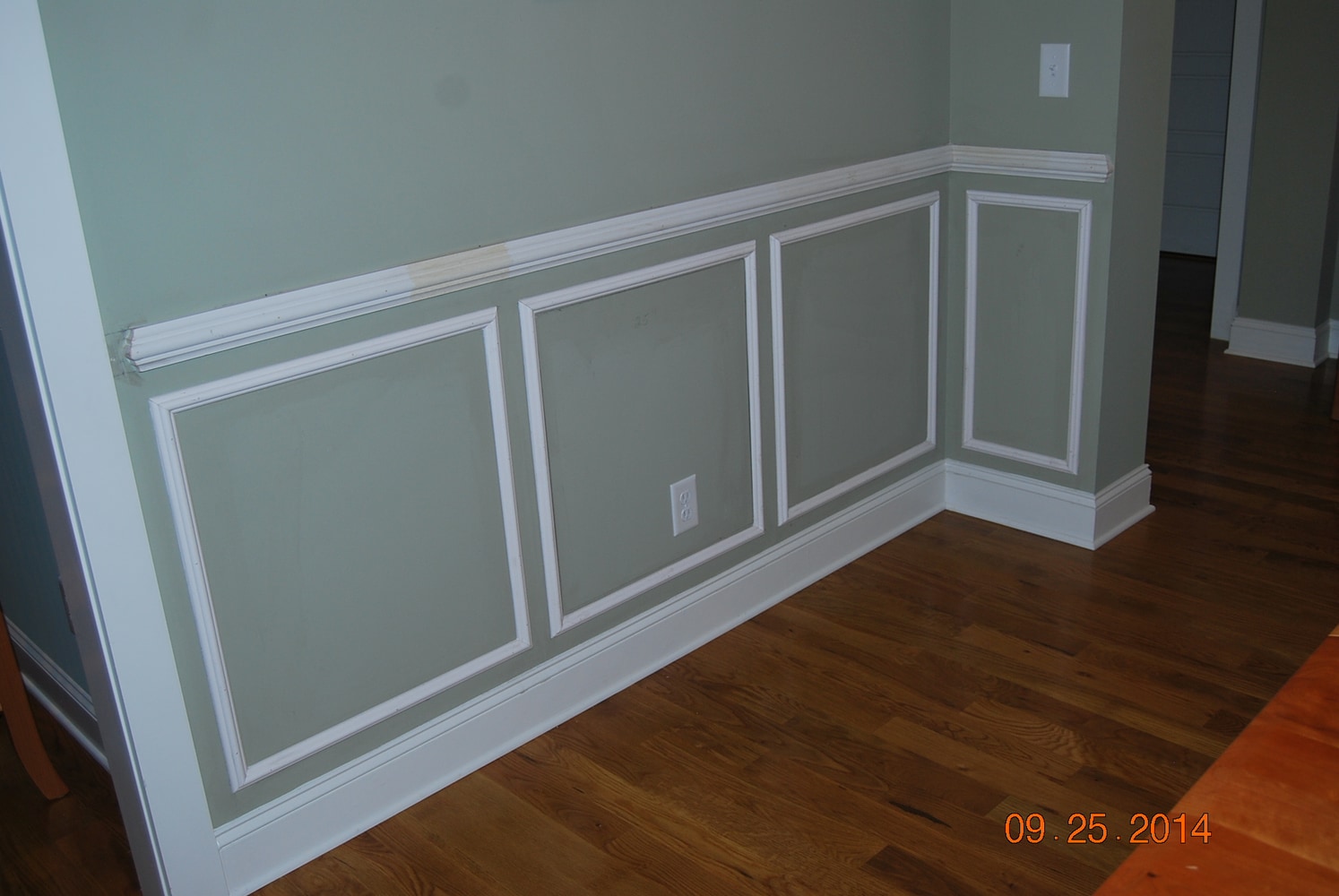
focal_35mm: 33
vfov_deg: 40.1
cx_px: 670
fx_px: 1229
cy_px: 448
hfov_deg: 57.2
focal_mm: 22
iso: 200
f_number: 3.8
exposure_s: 1/60
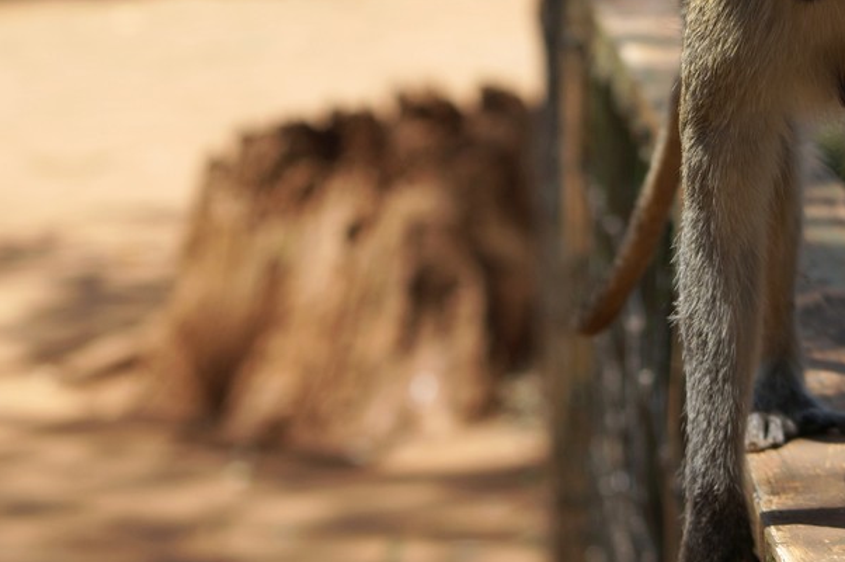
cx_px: 549
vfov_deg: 6.5
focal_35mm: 210
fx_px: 4924
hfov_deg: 9.8
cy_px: 76
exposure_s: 1/250
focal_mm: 70
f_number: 5.6
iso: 100
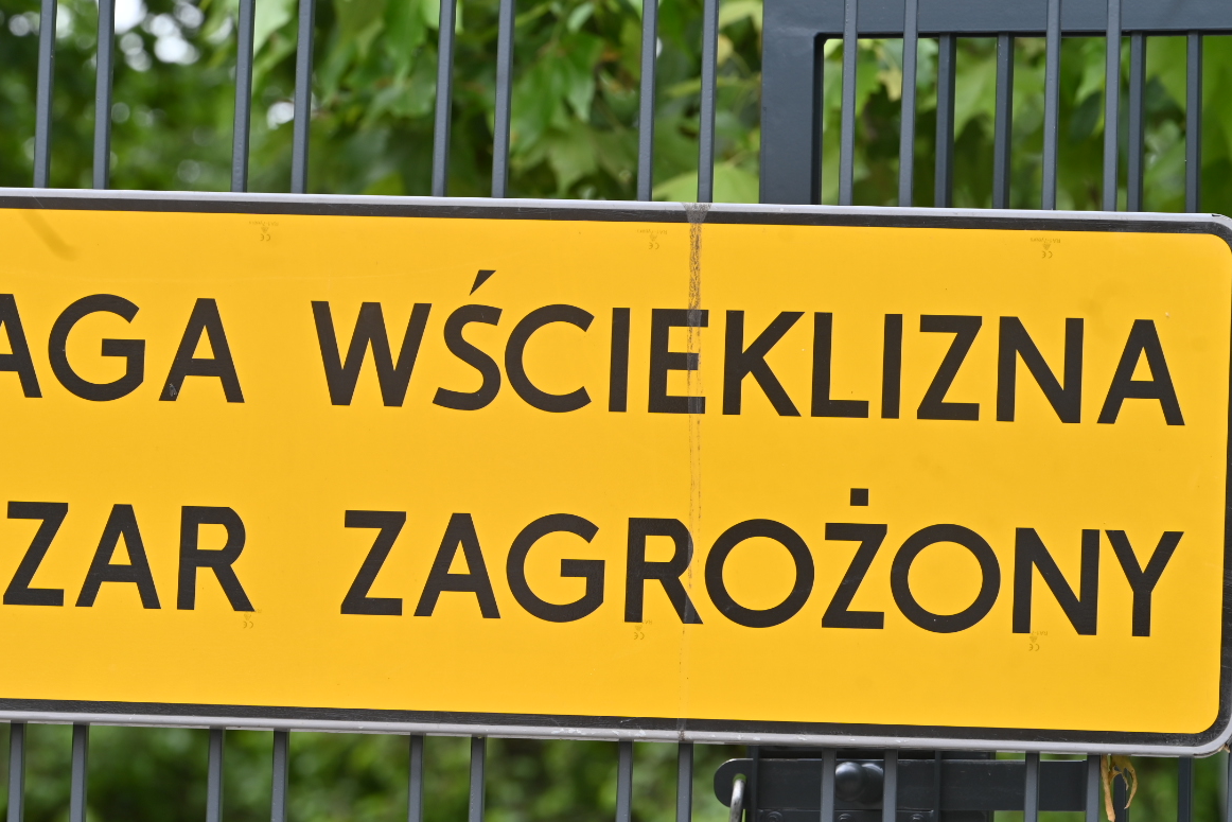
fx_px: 8590
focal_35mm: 251
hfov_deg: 8.2
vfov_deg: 5.5
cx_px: 492
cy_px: 558
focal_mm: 180
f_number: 8
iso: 100
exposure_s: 1/100
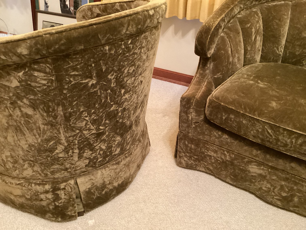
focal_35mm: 31
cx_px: 153
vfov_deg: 45.4
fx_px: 274
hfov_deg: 58.3
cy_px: 115
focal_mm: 3.3
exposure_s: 1/30
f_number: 2.4
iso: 800
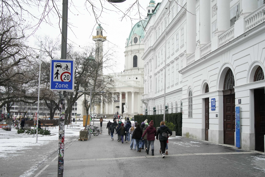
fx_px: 324
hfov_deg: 44.5
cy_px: 88
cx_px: 132
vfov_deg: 30.5
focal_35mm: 44
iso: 2000
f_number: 9
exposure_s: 1/200
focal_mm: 44
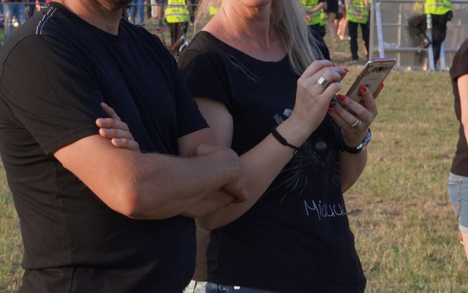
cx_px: 187
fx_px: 2587
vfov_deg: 6.5
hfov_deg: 10.3
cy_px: 64
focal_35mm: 203
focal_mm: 85
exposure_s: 1/125
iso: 800
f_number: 18
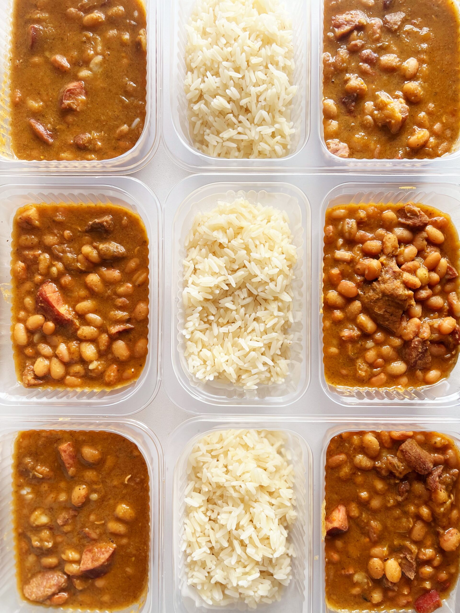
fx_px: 461
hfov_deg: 53.1
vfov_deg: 67.3
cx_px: 230
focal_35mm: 26
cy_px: 306
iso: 32
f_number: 1.6
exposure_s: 1/122
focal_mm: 5.1
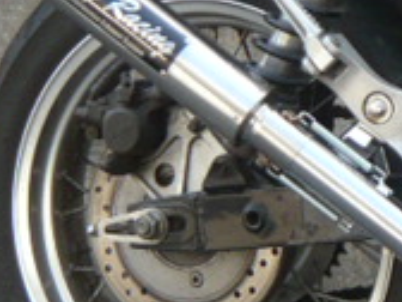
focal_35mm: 171
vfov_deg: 8.7
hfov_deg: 11.0
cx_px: 653
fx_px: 1986
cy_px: 58
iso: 100
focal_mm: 4.9
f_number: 2.9
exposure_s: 1/250
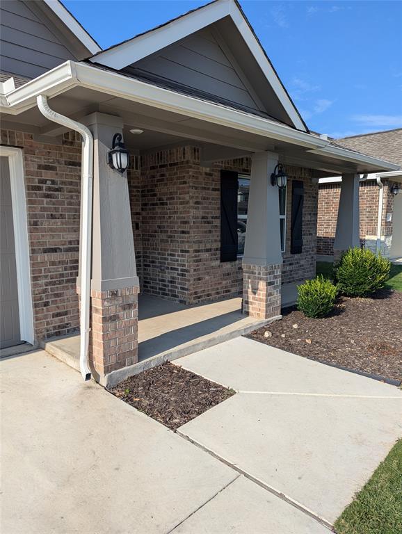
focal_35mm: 24
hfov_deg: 56.9
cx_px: 201
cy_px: 267
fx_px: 371
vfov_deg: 71.5
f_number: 1.85
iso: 38
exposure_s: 1/1887
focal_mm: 6.81
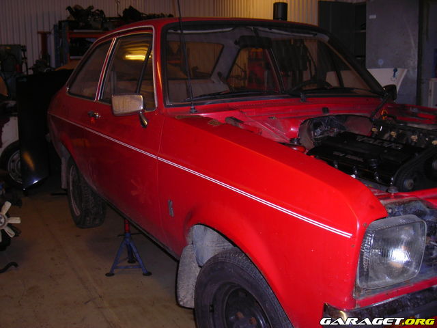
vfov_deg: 35.1
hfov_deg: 45.8
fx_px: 518
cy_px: 164
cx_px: 218
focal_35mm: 41
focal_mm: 6.8
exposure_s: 1/60.1
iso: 97
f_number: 3.3
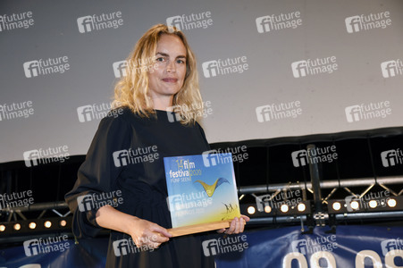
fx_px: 727
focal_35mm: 65
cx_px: 202
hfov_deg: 31.0
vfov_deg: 20.9
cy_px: 134
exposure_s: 1/160
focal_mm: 65
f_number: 6.3
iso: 2000
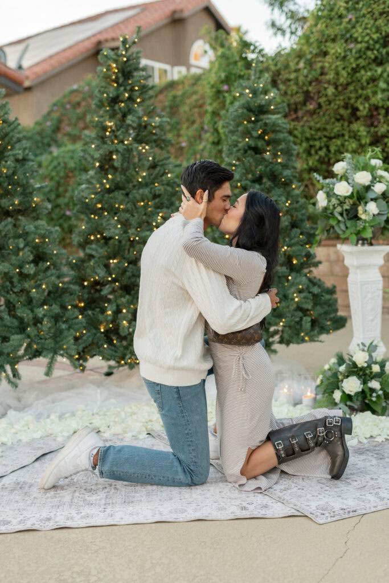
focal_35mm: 50
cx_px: 194
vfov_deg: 39.6
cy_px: 292
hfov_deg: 27.0
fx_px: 810
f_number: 2.2
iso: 320
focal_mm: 50
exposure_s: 1/320
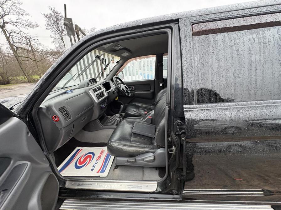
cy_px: 105
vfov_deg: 85.7
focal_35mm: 14
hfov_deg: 102.1
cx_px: 140
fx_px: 114
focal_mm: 2.22
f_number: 2.2
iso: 400
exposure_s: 1/60
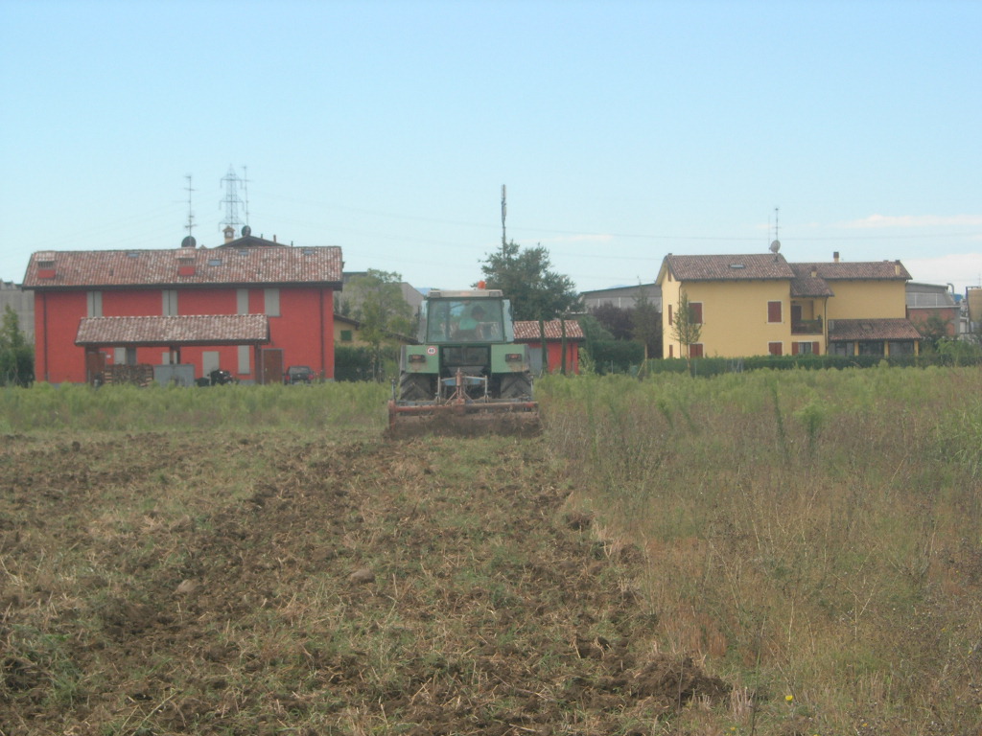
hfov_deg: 17.4
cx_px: 491
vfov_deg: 13.1
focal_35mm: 113
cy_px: 368
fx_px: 3206
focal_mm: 23.4
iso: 64
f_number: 8.2
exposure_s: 1/120
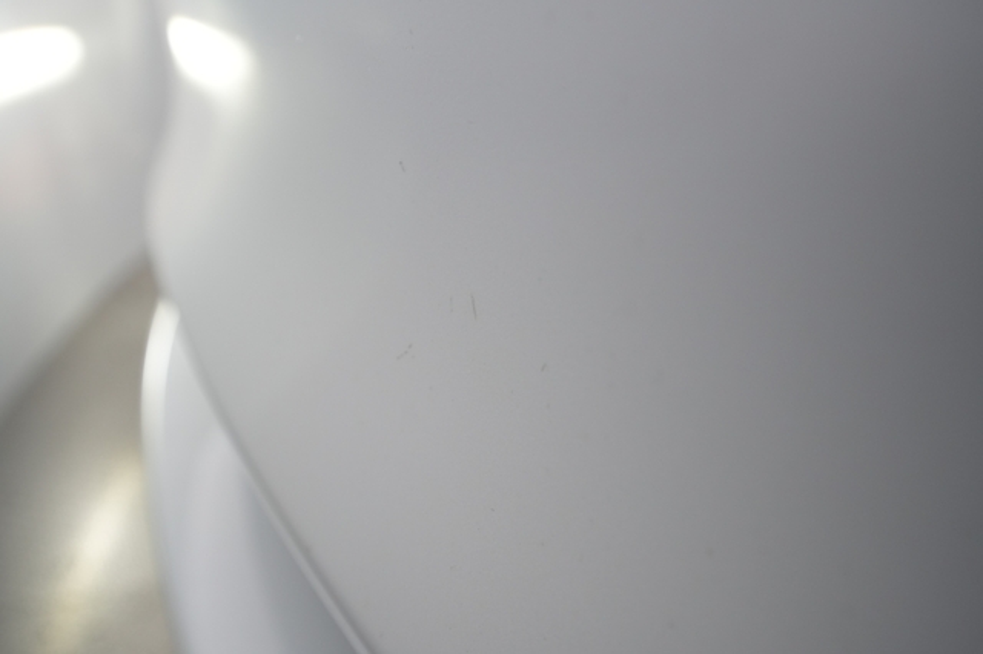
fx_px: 764
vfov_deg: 46.4
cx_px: 492
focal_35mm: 28
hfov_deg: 65.5
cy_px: 327
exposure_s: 1/100
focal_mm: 28
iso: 1600
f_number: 4.5
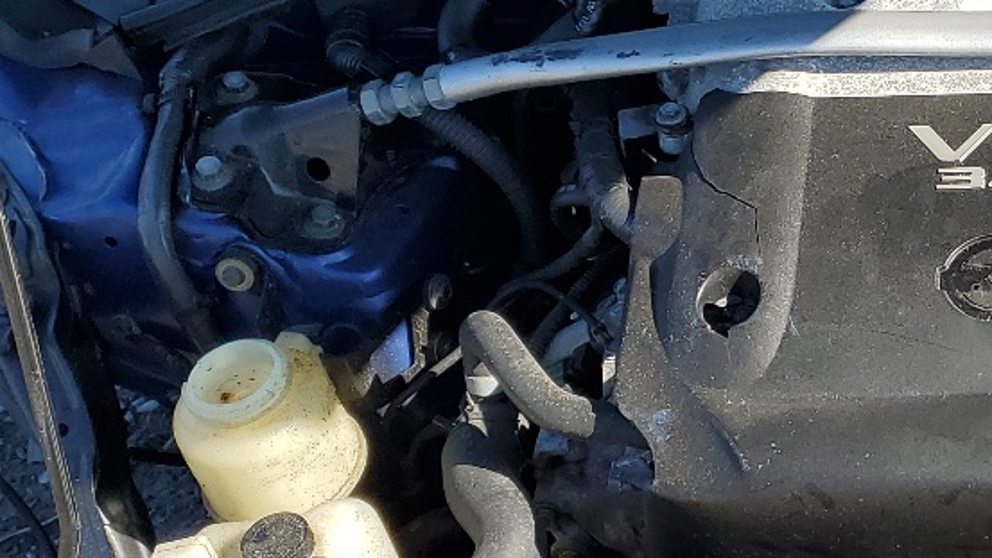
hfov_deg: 24.7
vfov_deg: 14.7
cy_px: 242
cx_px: 994
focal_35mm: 82
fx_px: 2157
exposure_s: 1/1429
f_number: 1.5
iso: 50
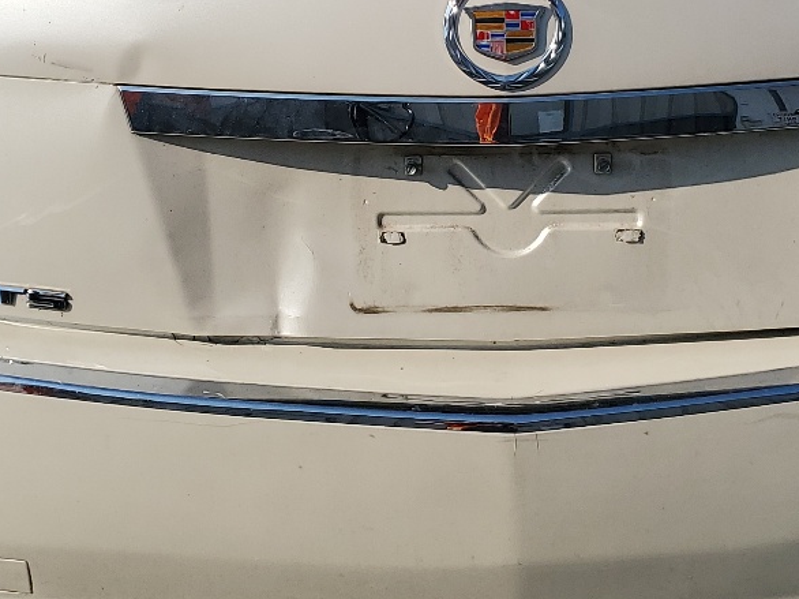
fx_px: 1638
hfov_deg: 27.4
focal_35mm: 71
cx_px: 457
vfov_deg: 20.2
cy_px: 31
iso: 50
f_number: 1.5
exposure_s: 1/10000
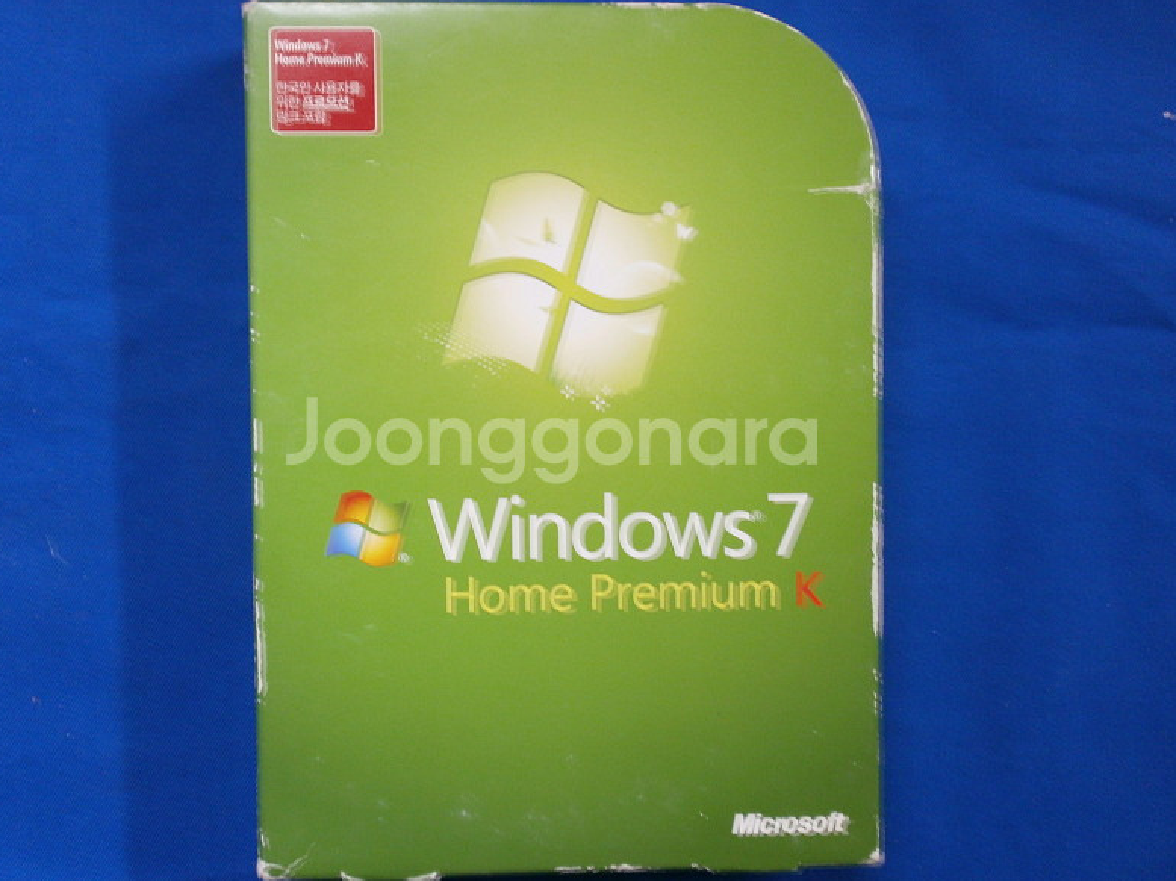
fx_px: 1188
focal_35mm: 35
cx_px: 549
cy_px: 440
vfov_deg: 40.7
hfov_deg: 52.6
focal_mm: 5.8
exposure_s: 1/5
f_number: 3.1
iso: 125
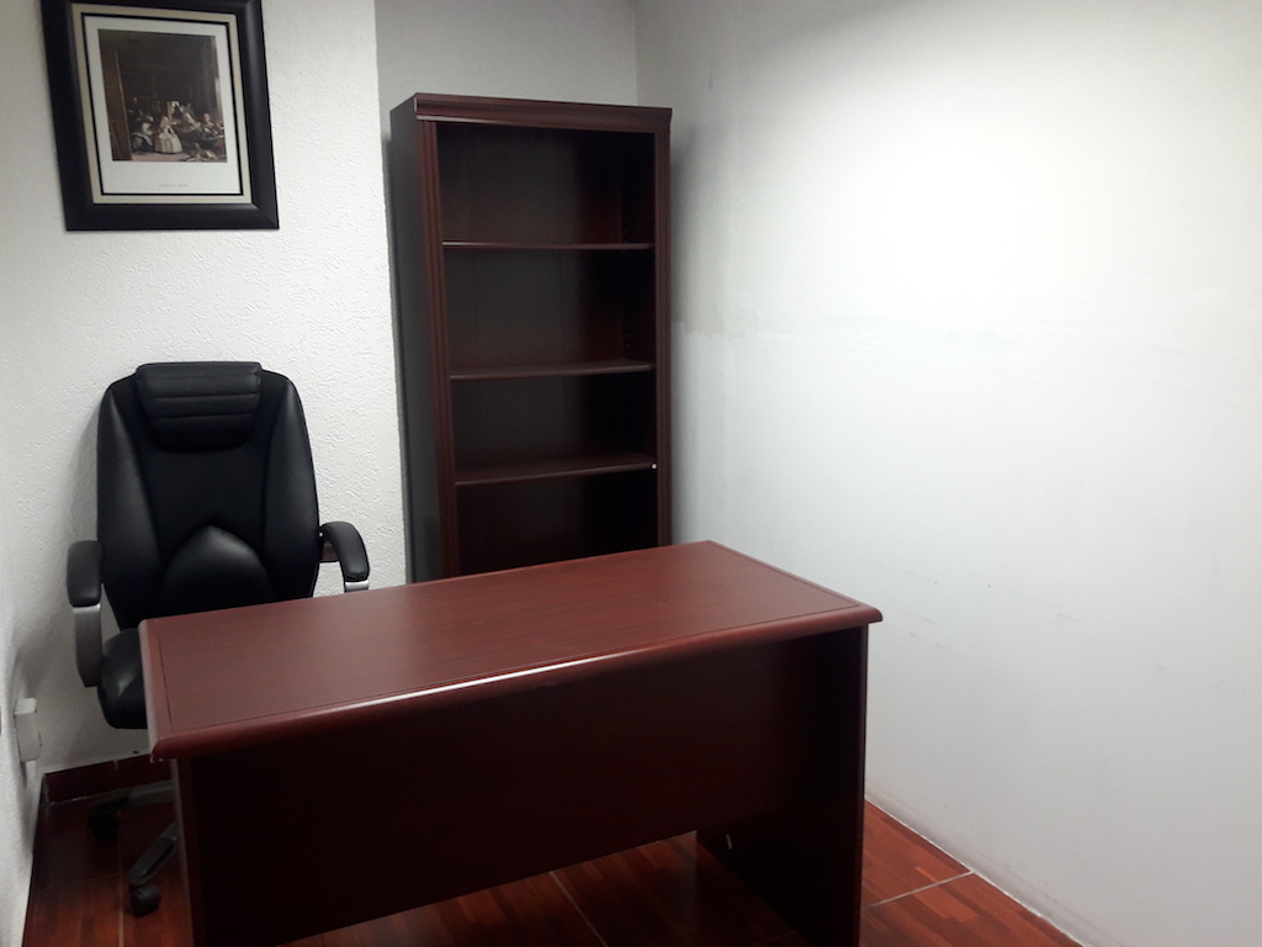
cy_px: 474
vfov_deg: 49.7
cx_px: 631
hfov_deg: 63.4
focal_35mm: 28
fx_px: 1021
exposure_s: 1/40
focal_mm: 3.7
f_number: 1.9
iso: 125
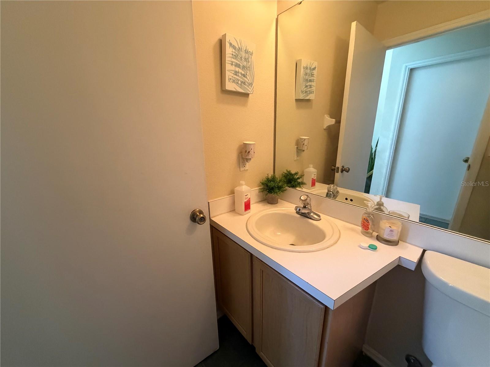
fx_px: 198
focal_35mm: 14
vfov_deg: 85.7
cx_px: 245
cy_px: 184
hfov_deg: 102.1
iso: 500
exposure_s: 1/60
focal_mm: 2.22
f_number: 2.2
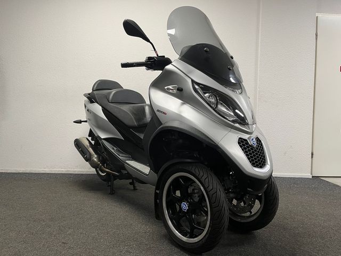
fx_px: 256
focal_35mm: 26
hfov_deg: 67.3
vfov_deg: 53.1
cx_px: 170
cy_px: 128
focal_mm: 5.1
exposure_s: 1/50
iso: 64
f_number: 1.6
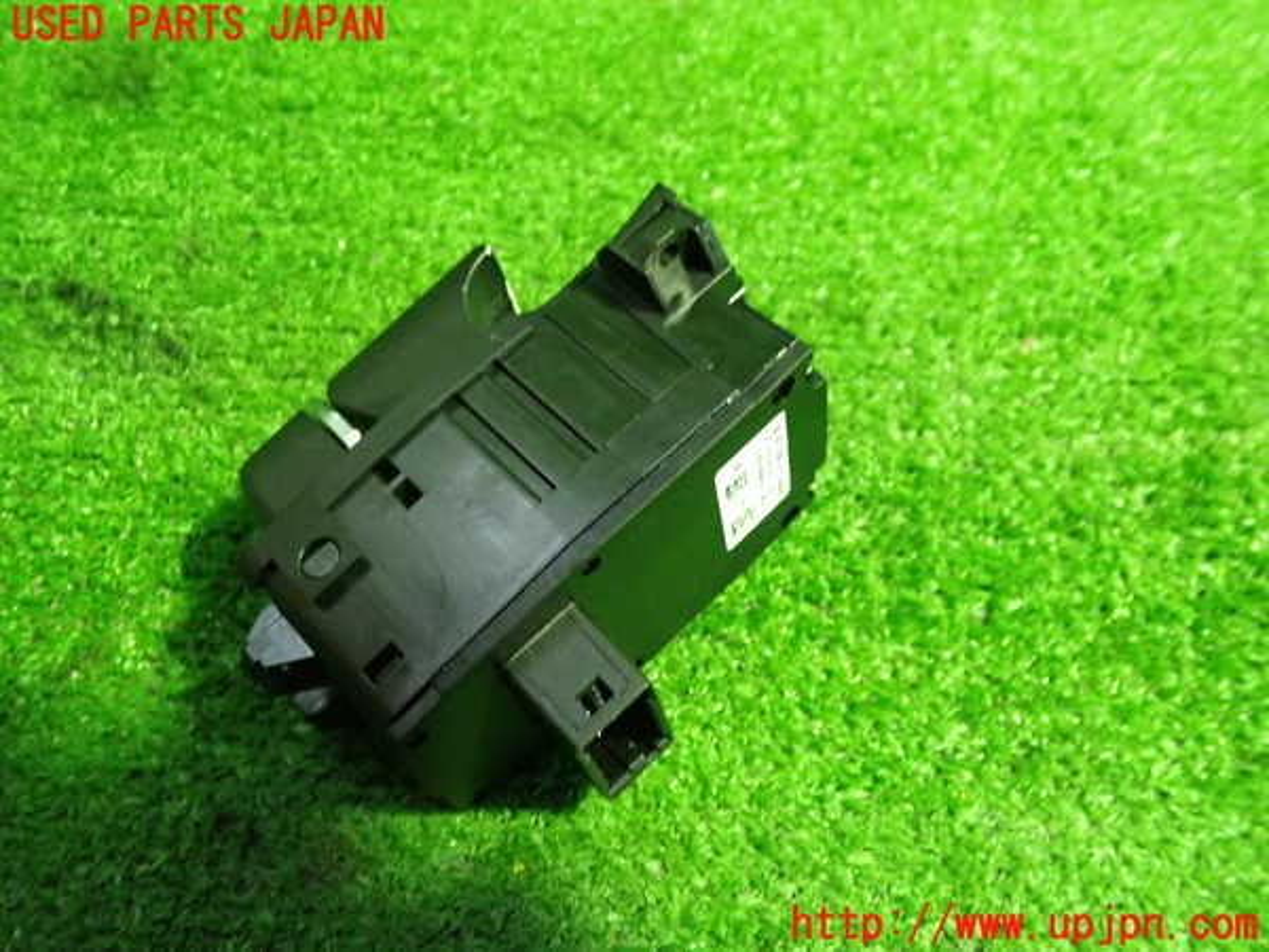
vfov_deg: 46.8
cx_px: 634
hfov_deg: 60.0
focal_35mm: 30
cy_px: 476
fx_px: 1100
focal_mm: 5.4
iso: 640
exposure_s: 1/30
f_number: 2.3
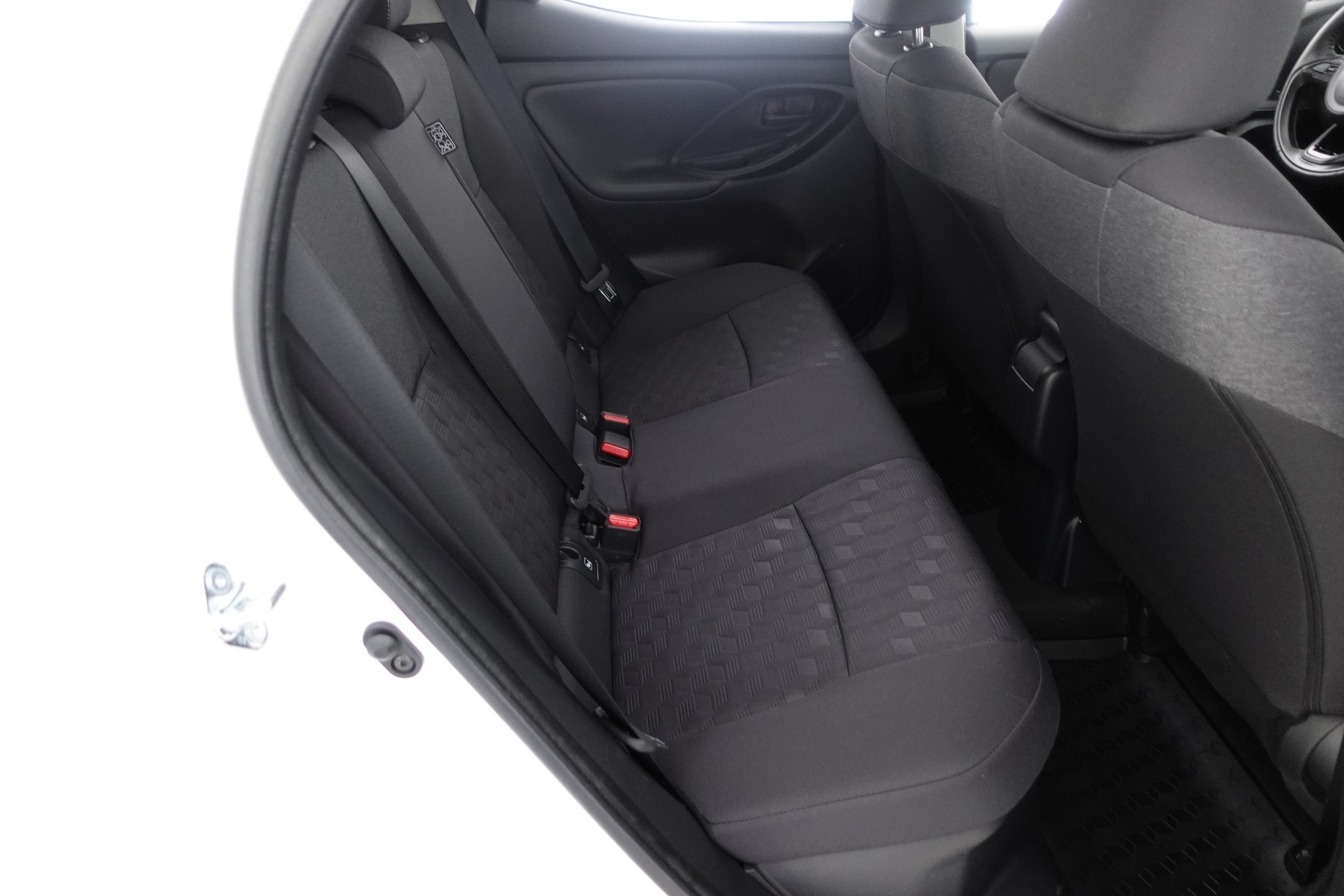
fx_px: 896
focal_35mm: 24
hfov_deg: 73.7
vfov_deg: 53.1
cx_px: 672
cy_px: 448
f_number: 1.8
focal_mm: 9.4
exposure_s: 1/15
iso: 800
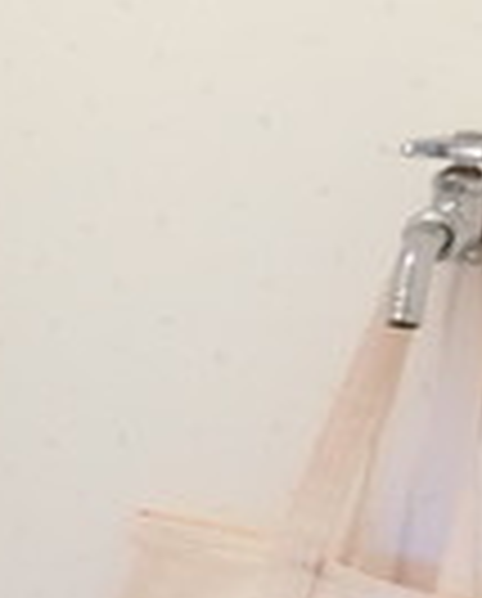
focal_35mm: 89
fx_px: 1582
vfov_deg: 21.4
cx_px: -932
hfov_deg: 11.3
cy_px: 310
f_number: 2.7
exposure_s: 1/30
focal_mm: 4.06
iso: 640
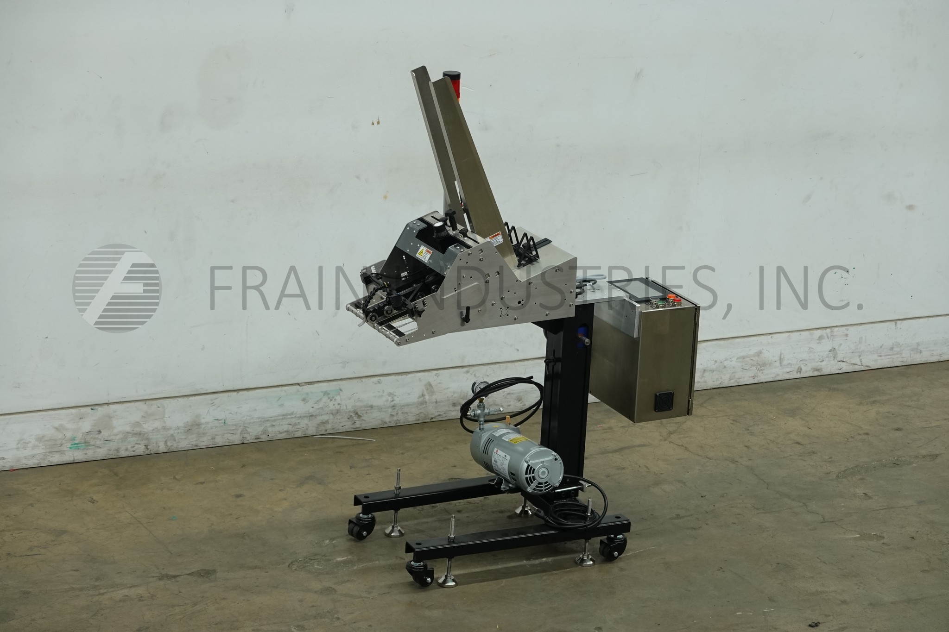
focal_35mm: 81
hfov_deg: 25.1
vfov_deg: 16.9
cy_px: 316
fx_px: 2135
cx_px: 474
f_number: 4
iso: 320
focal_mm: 29.67
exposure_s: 1/100
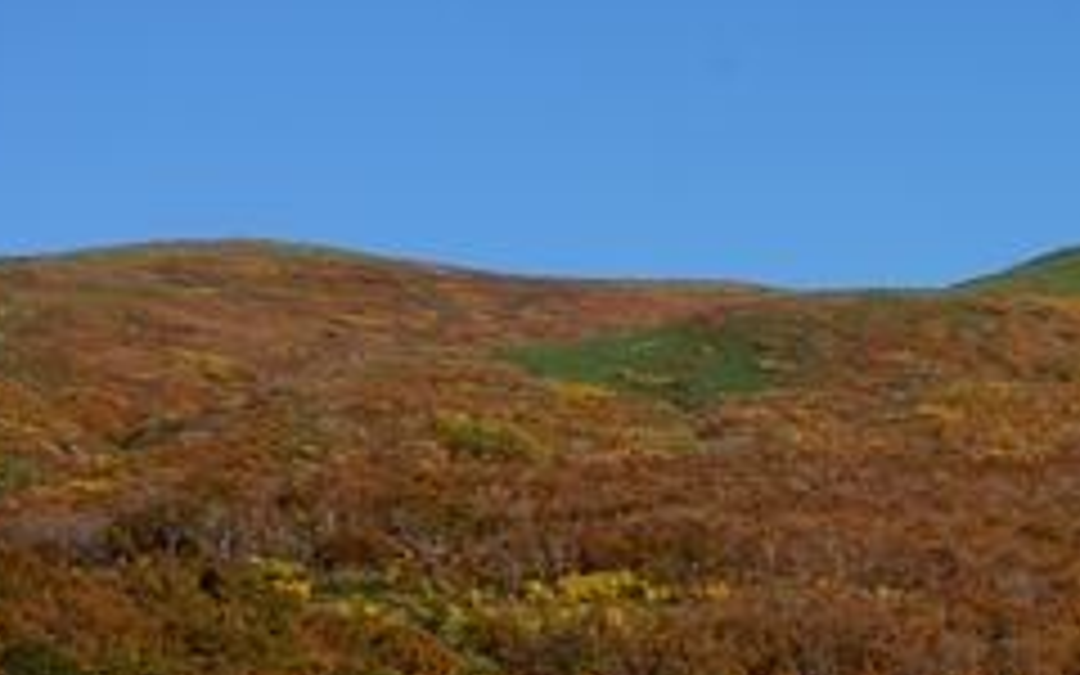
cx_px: 1732
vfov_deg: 10.7
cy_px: 936
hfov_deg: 15.8
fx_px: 3503
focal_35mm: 119
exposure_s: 1/125
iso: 100
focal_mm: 35
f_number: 11
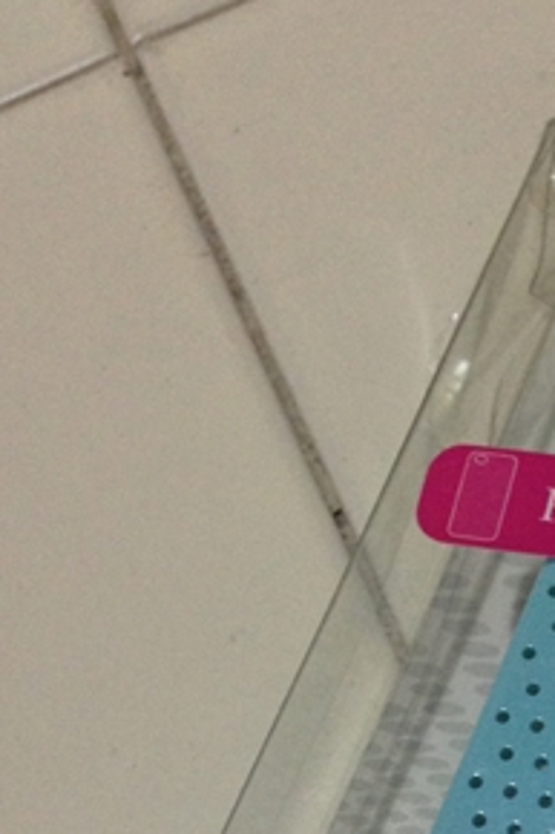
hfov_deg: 16.4
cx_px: 713
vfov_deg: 24.0
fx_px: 1829
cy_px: 925
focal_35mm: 79
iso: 200
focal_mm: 4.13
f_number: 2.4
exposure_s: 1/20
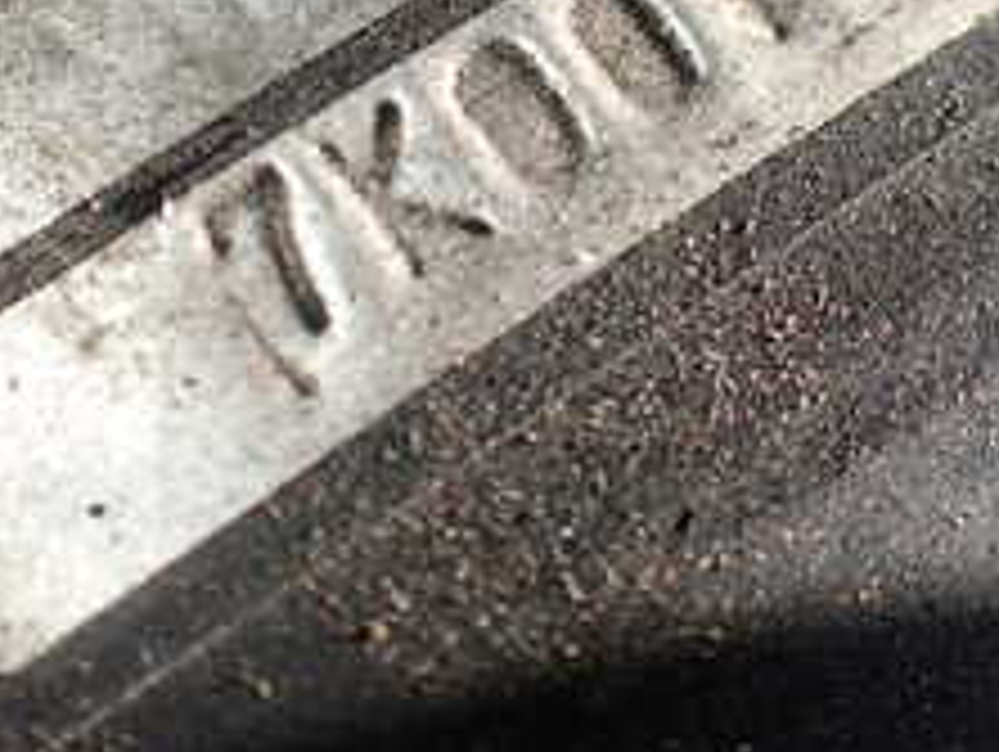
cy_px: -90
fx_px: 2340
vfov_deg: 17.6
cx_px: 590
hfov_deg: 24.1
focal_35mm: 81
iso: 100
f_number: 2.3
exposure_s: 1/200
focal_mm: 5.4
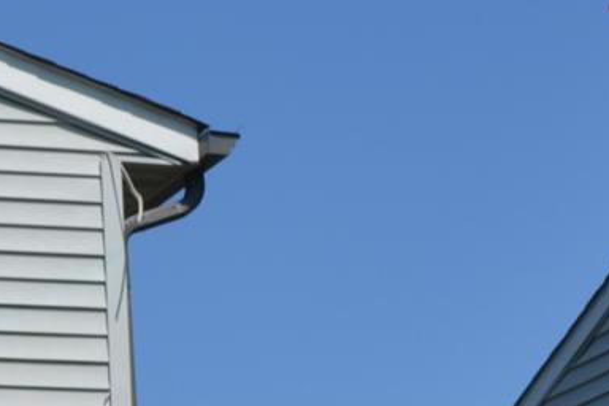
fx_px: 3789
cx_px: -590
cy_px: 689
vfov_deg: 6.0
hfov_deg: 8.7
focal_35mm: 224
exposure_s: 1/320
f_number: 9
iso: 100
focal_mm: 28
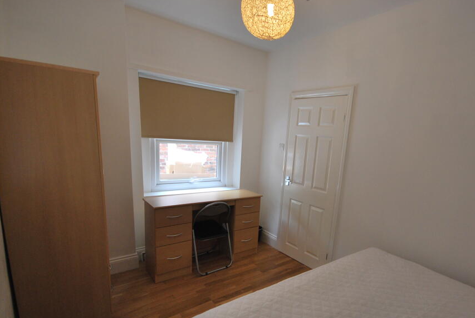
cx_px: 271
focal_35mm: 18
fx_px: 238
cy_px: 183
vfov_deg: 67.2
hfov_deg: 89.3
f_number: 4
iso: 320
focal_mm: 10
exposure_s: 1/60
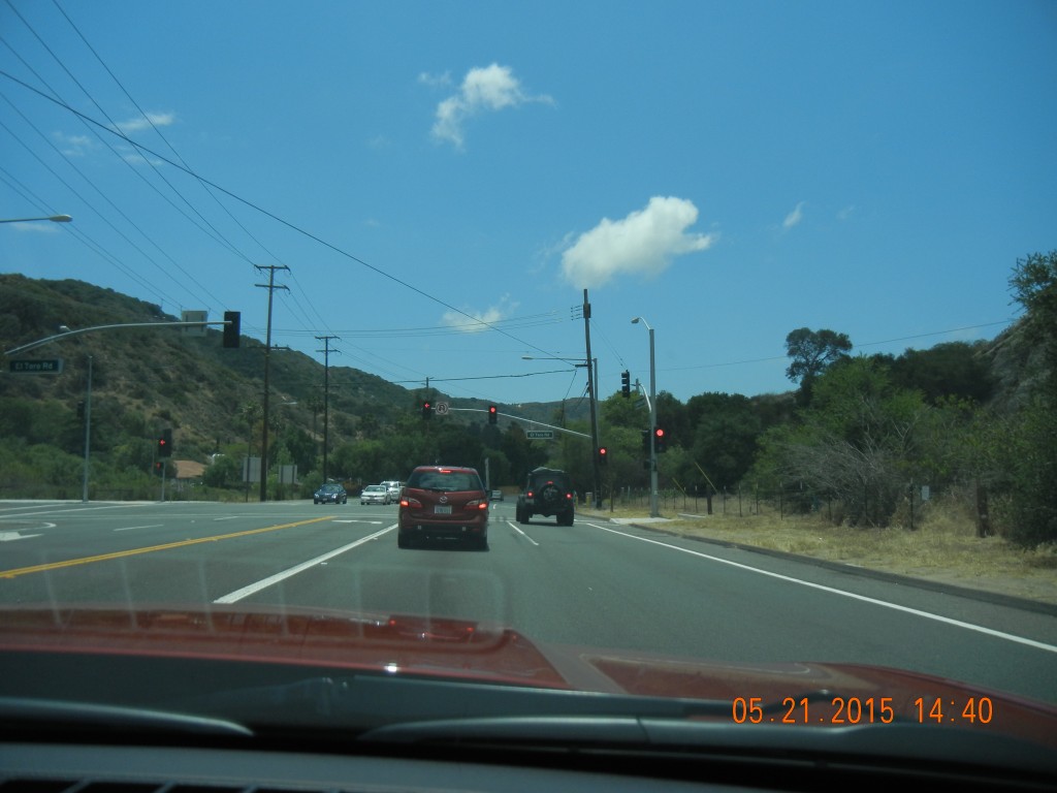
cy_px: 396
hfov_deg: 60.0
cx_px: 528
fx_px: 916
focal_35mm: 30
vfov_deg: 46.8
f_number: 7
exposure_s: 1/644
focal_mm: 5.4
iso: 160
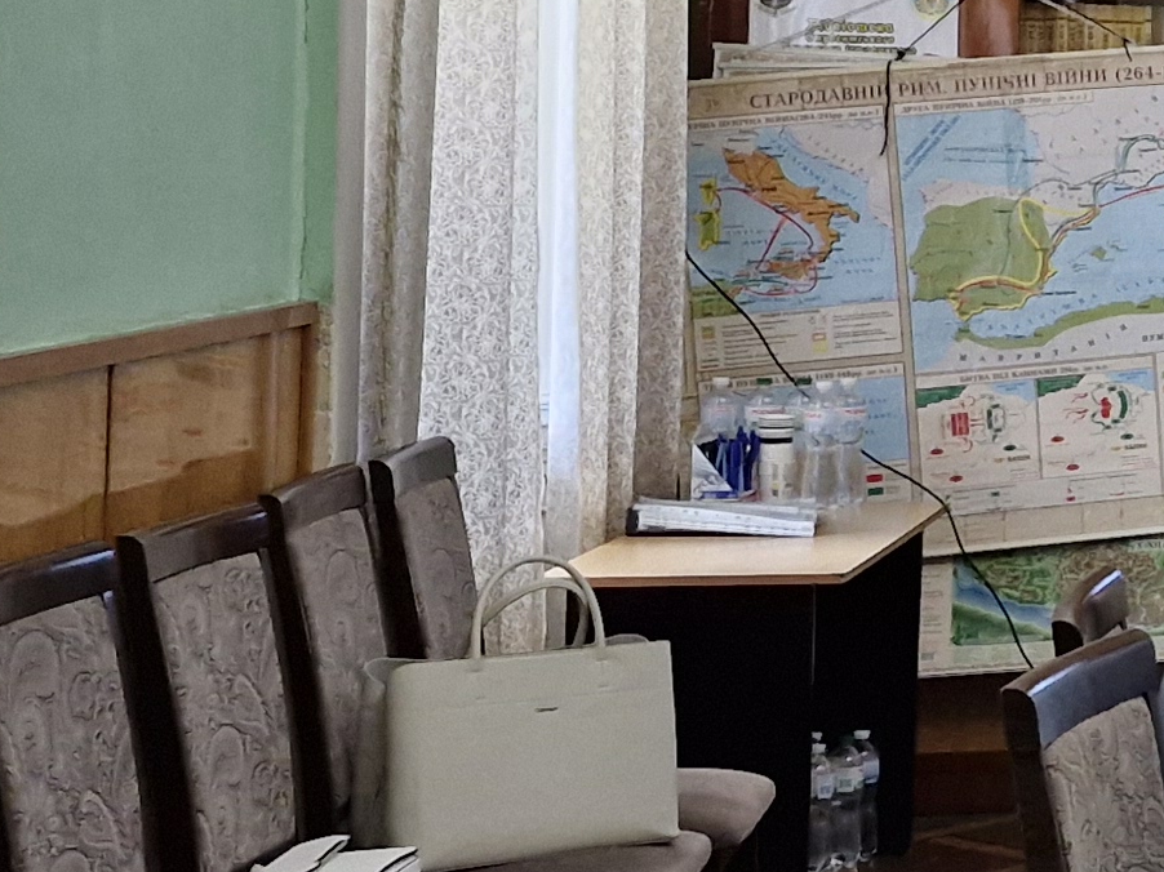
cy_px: 81
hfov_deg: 16.1
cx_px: 2129
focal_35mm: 102
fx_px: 3429
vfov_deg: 14.3
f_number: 1.8
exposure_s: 1/120
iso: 500
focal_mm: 5.54
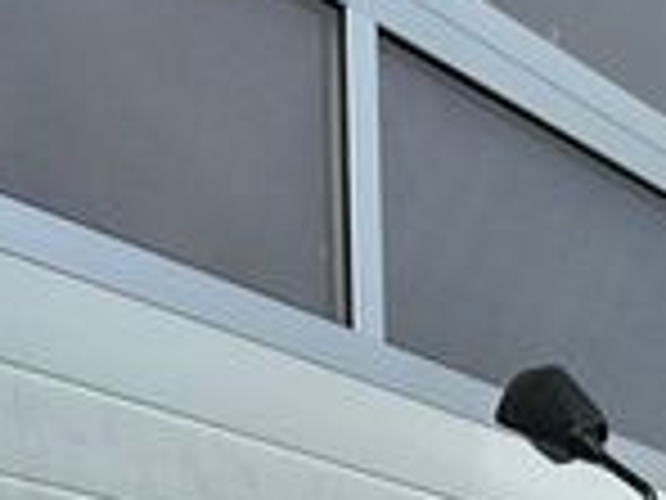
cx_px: 770
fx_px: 2001
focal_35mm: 104
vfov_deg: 12.4
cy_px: 1023
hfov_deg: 18.1
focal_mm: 6.86
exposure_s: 1/2809
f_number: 1.78
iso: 80
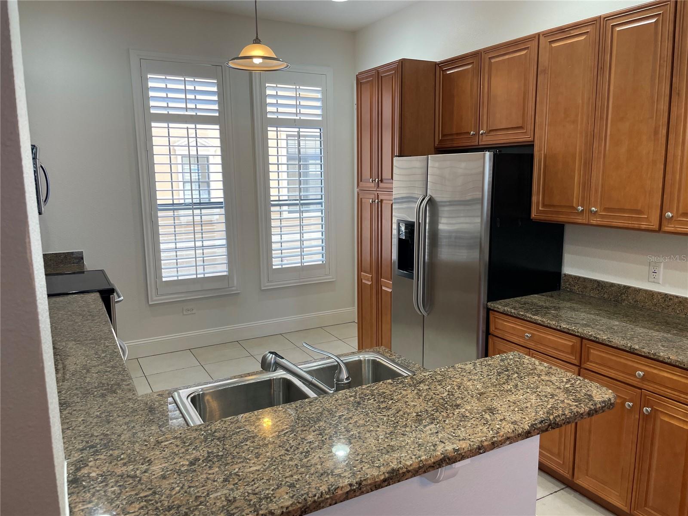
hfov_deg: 67.3
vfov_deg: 53.1
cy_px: 258
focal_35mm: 26
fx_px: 517
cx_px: 344
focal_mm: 4.2
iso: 100
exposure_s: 1/120
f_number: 1.6
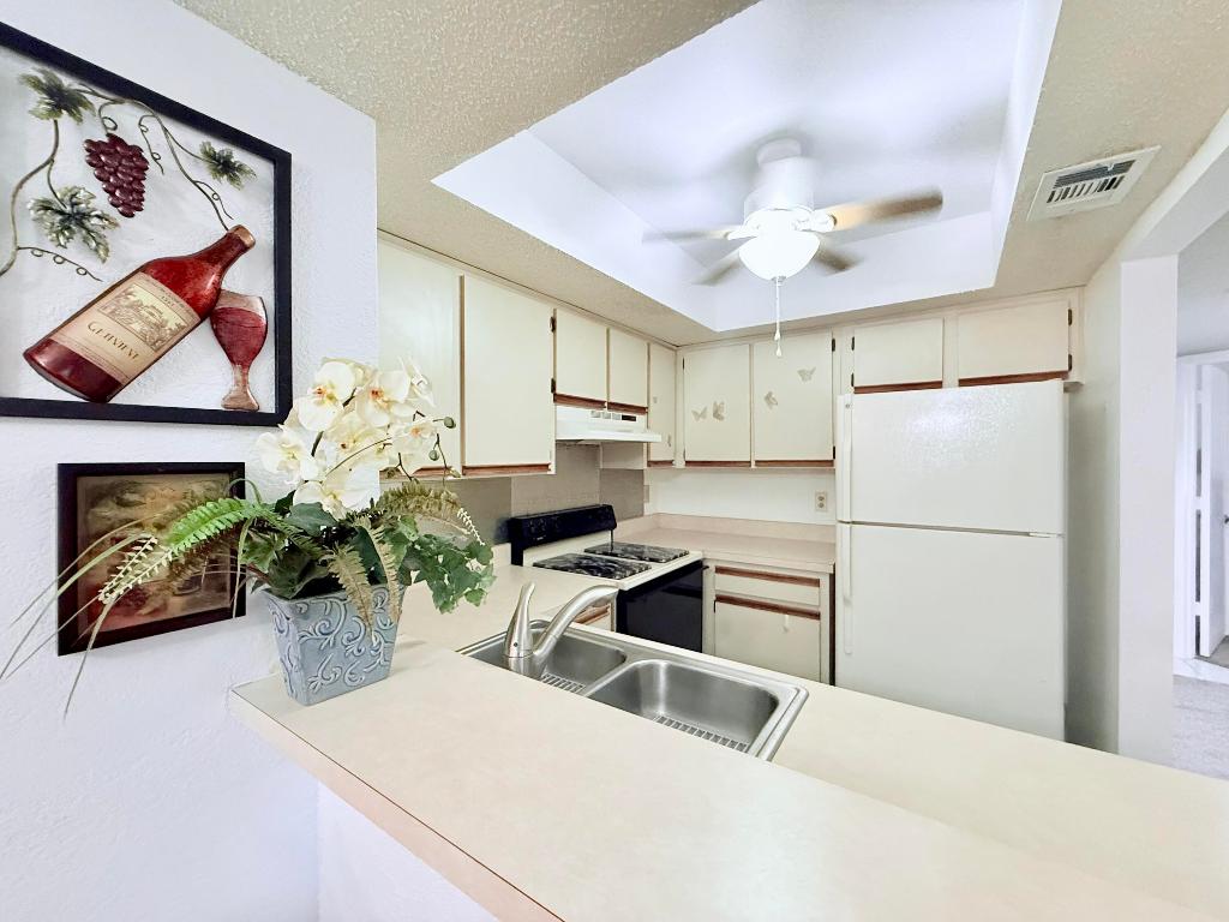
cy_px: 461
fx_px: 497
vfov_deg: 85.7
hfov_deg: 102.1
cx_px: 614
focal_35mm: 14
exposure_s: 1/60
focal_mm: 2.22
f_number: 2.2
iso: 640
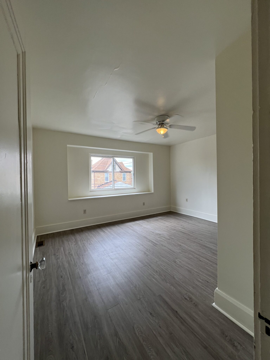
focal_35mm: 13
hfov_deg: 89.9
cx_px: 135
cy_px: 180
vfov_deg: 106.2
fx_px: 135
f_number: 1.8
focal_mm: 1.57
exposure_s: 1/105
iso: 32
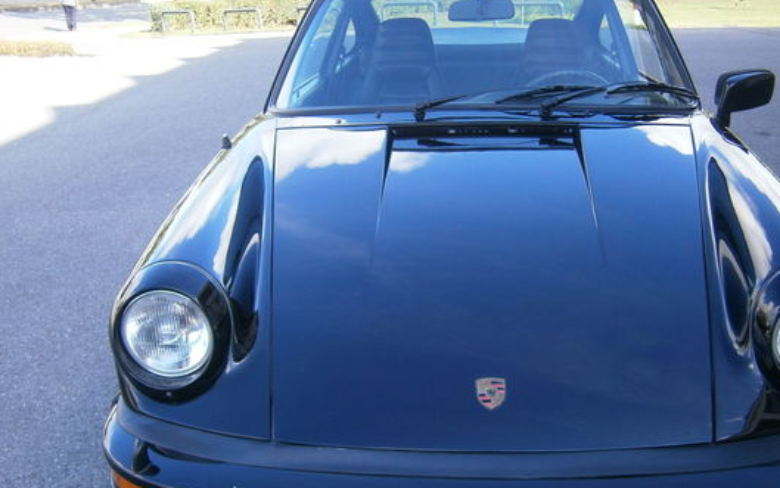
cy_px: 327
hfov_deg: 49.1
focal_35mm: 40
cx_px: 445
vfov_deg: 31.7
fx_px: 851
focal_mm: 4.7
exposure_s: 1/200
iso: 80
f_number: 2.8
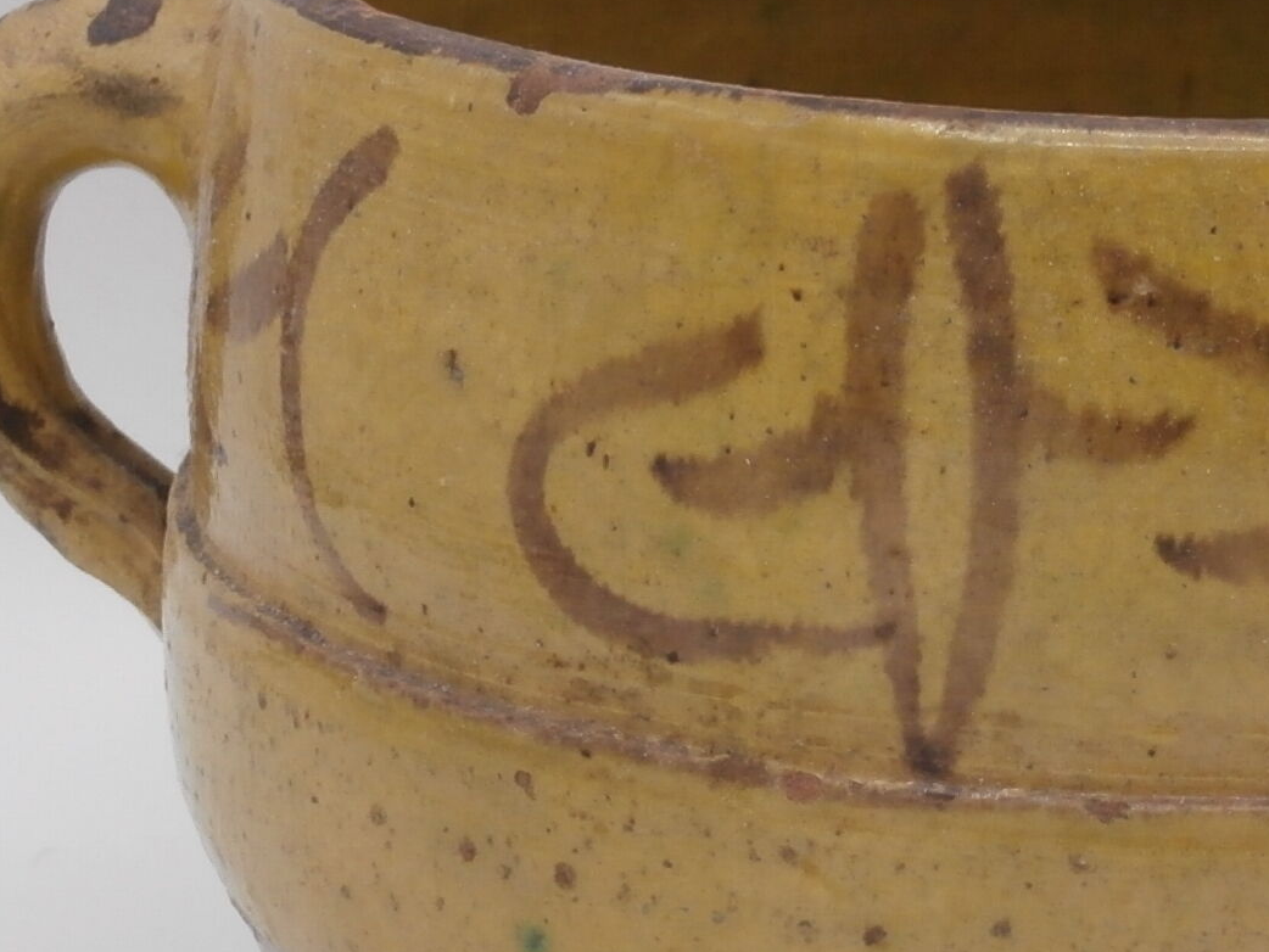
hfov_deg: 14.0
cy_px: 625
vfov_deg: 10.6
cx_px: 1108
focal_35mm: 140
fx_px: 5133
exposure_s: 1/400
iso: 200
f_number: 4.5
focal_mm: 10.11
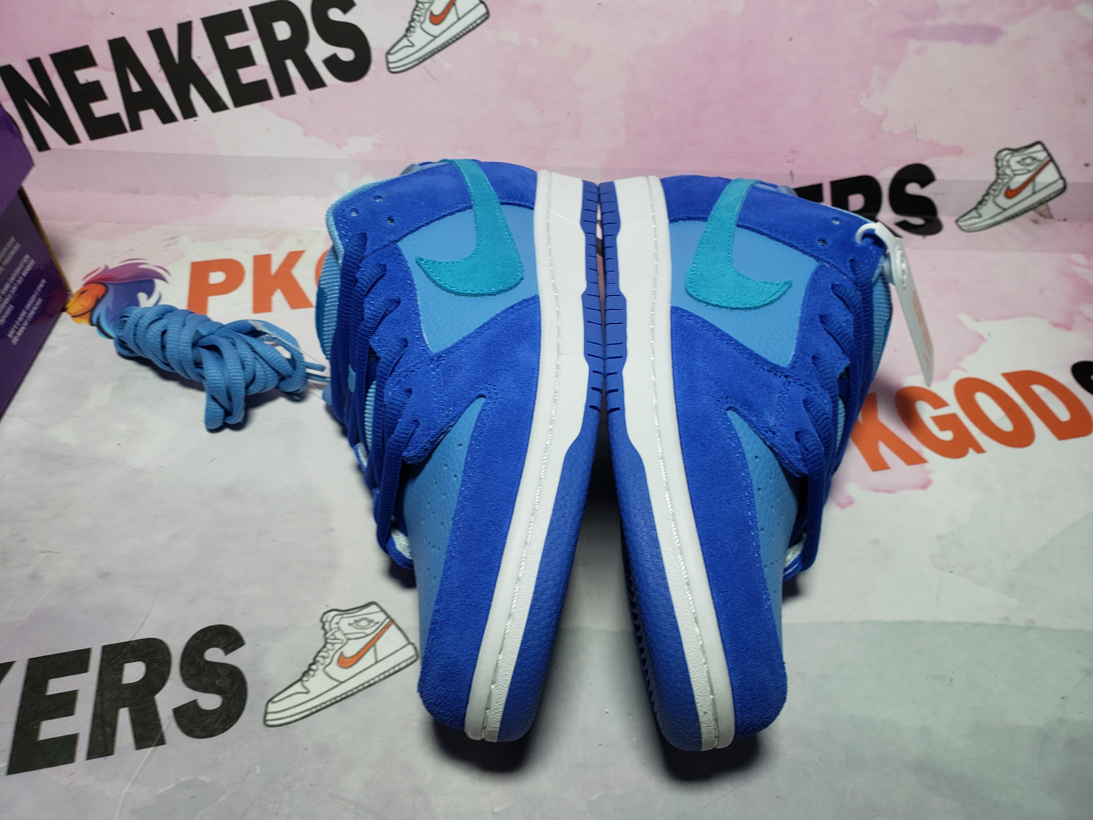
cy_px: 410
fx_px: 821
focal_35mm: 26
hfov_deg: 67.3
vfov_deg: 53.1
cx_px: 546
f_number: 2.4
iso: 50
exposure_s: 1/222
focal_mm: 4.3
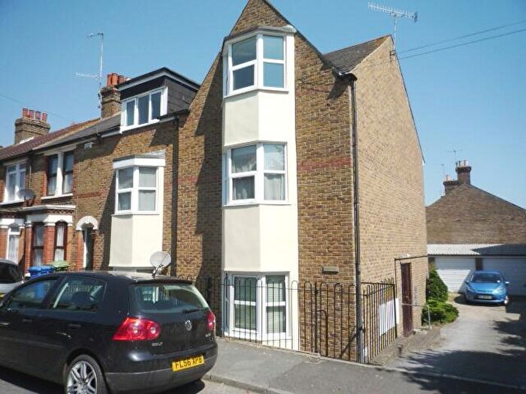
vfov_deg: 54.9
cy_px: 197
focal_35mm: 25
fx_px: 380
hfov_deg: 69.4
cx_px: 263
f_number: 5
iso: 100
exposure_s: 1/800
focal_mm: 4.4
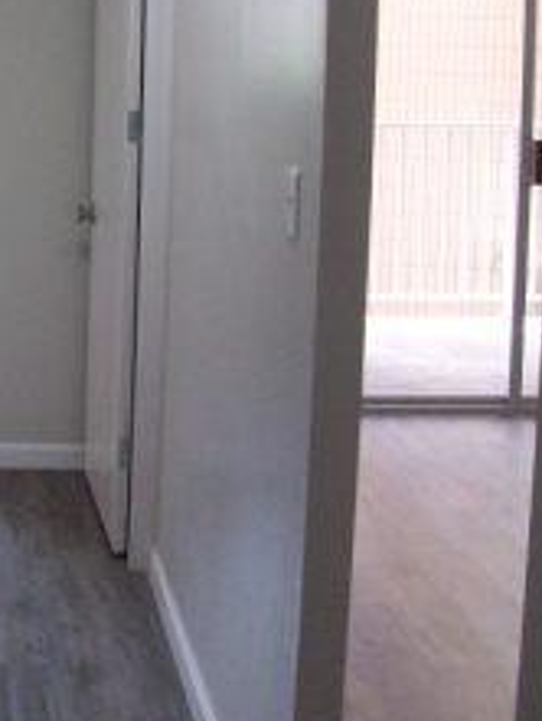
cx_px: 16
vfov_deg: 27.5
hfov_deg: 20.7
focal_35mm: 69
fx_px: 1439
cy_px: 137
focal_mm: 5.7
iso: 266
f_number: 2.8
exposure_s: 1/128
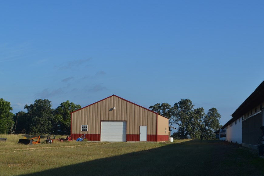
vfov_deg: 13.2
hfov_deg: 19.7
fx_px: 760
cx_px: 126
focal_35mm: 104
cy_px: 71
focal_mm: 55
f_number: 8
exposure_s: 1/250
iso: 100
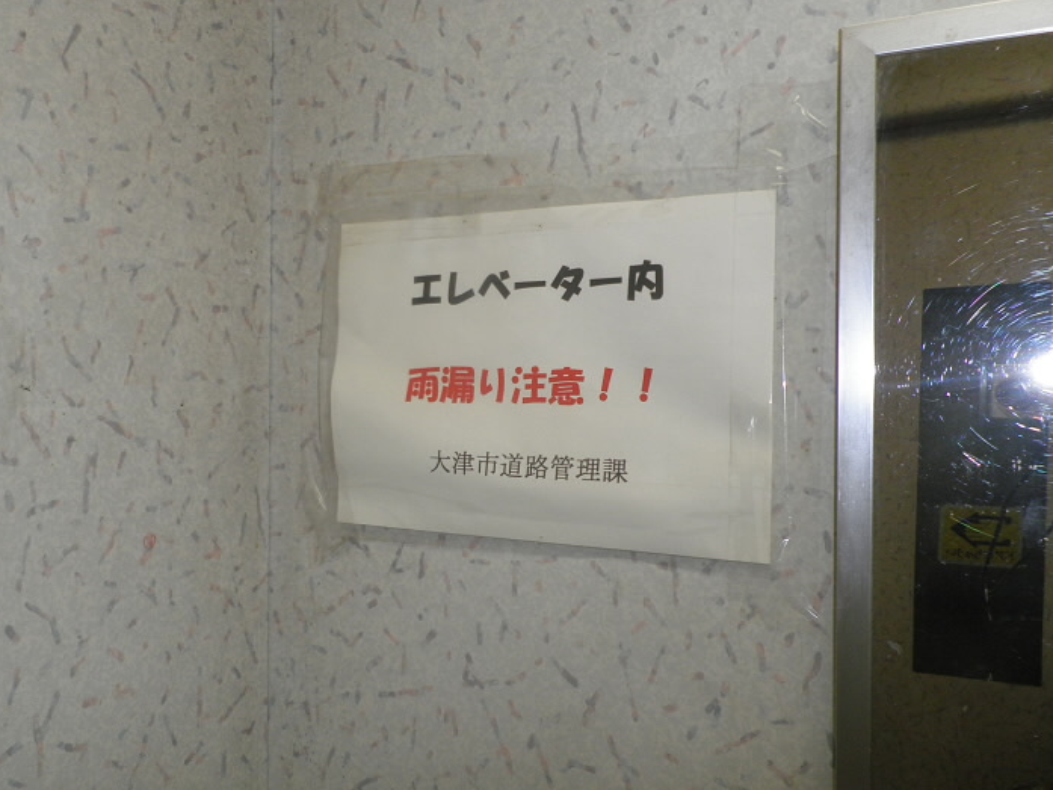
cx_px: 486
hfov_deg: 58.3
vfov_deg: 45.5
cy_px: 397
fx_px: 943
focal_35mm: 31
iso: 160
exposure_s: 1/30
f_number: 3.2
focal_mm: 4.9
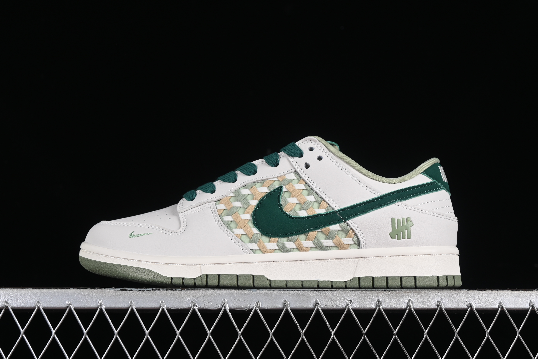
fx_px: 1121
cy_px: 180
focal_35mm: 75
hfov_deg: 27.0
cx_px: 269
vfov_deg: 18.2
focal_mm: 50
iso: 160
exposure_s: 1/80
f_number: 8
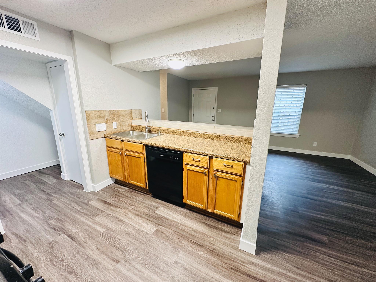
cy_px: 141
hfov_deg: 102.1
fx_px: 152
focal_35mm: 14
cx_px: 188
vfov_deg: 85.7
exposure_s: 1/60
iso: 200
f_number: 2.2
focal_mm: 2.22
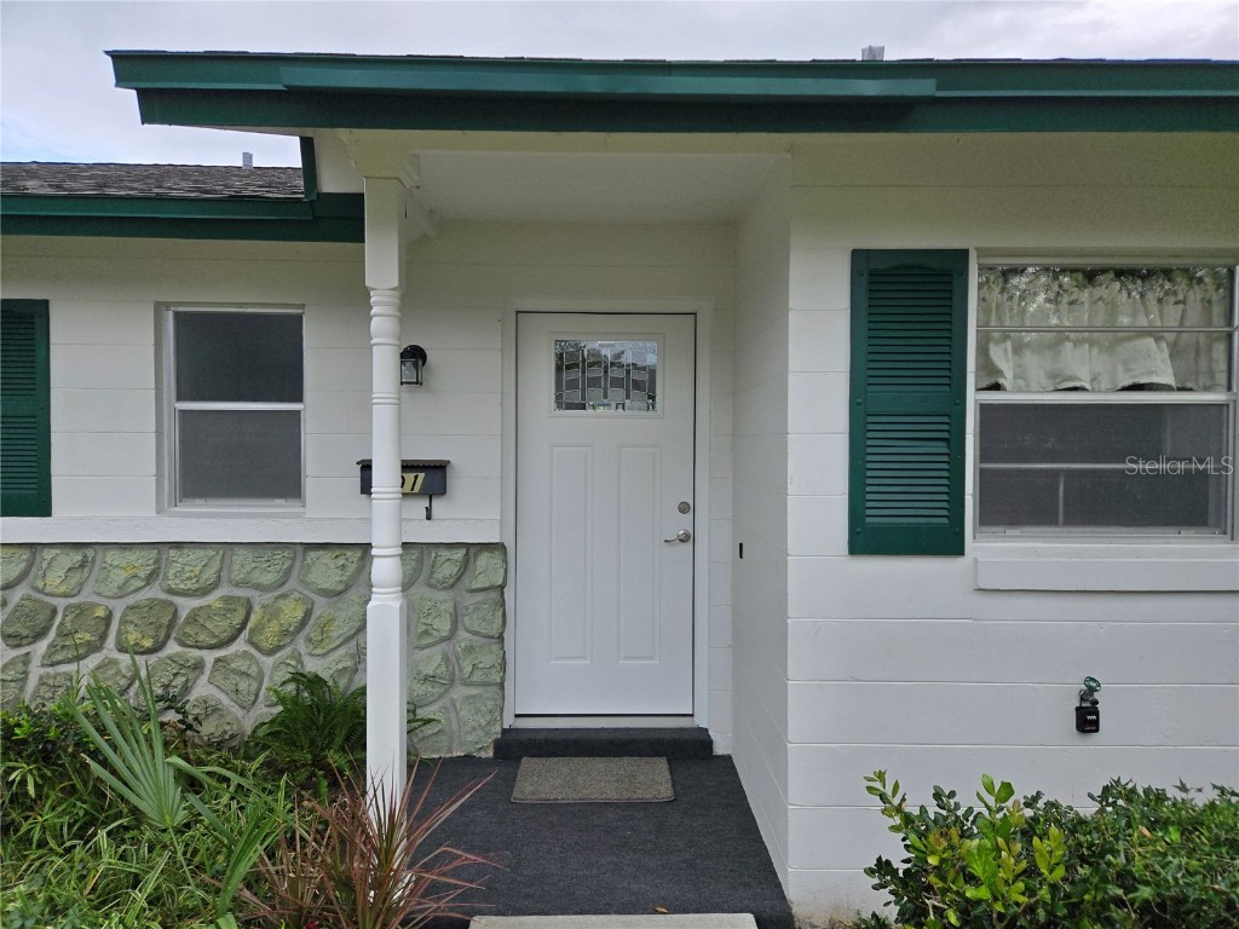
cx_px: 620
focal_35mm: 23
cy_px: 464
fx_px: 823
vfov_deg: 58.9
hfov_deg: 73.9
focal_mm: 5.4
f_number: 1.8
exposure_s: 1/1269
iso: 80
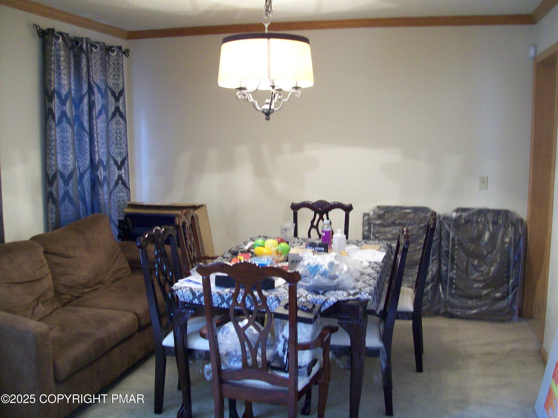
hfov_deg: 51.4
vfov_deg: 39.7
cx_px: 279
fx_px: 580
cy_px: 209
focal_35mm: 36
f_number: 2.7
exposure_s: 1/8.18
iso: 160
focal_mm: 6
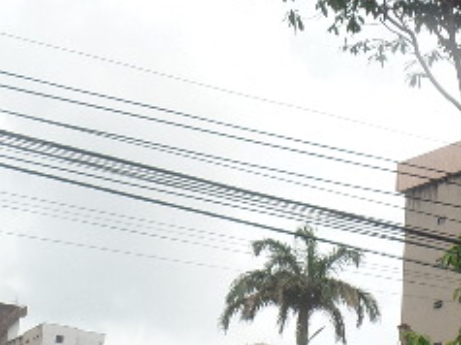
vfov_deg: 14.6
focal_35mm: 99
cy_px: 378
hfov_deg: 19.8
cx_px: 248
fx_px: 1317
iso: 80
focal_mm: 4.1
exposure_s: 1/750
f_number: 3.5
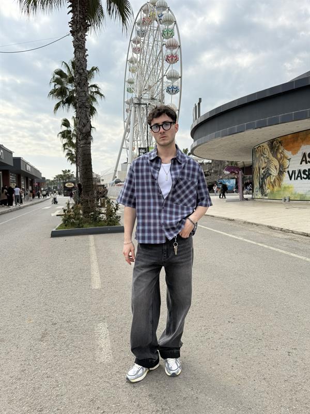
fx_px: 287
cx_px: 155
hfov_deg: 56.8
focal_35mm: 24
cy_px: 207
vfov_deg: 71.6
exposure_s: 1/4975
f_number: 1.78
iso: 80
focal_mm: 6.76
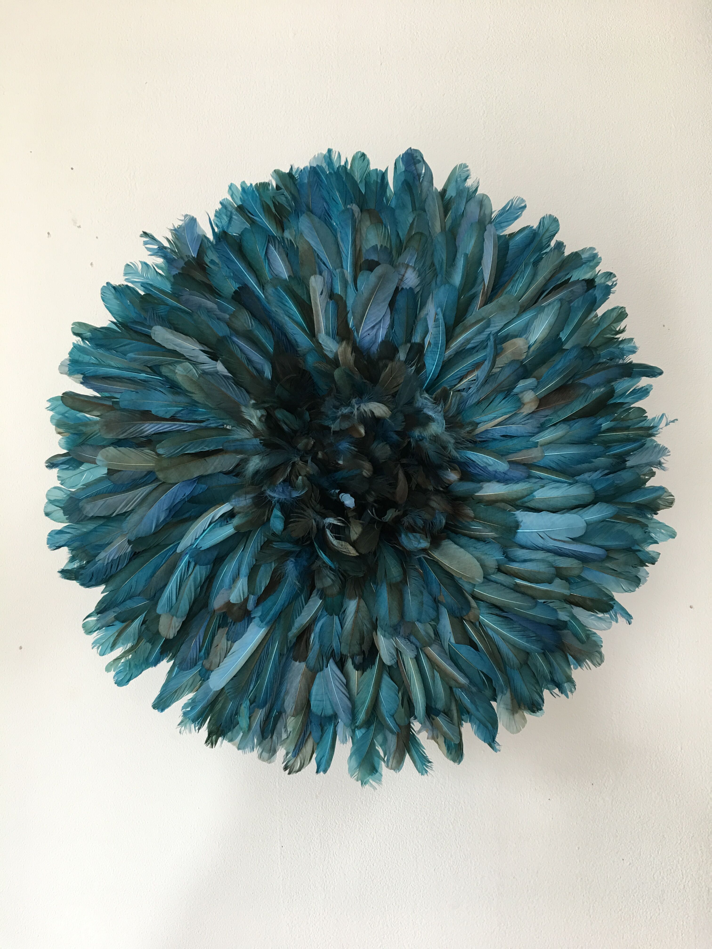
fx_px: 795
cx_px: 356
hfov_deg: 48.2
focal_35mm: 29
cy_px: 474
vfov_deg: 61.7
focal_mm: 4.15
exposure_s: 1/17
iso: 40
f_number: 2.2
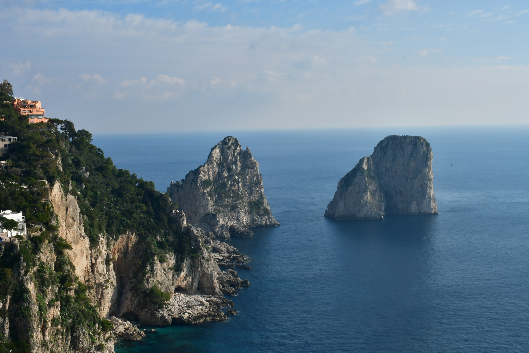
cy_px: 176
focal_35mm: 51
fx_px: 749
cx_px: 264
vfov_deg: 26.5
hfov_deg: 38.9
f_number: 29
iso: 100
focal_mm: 34
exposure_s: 1/30
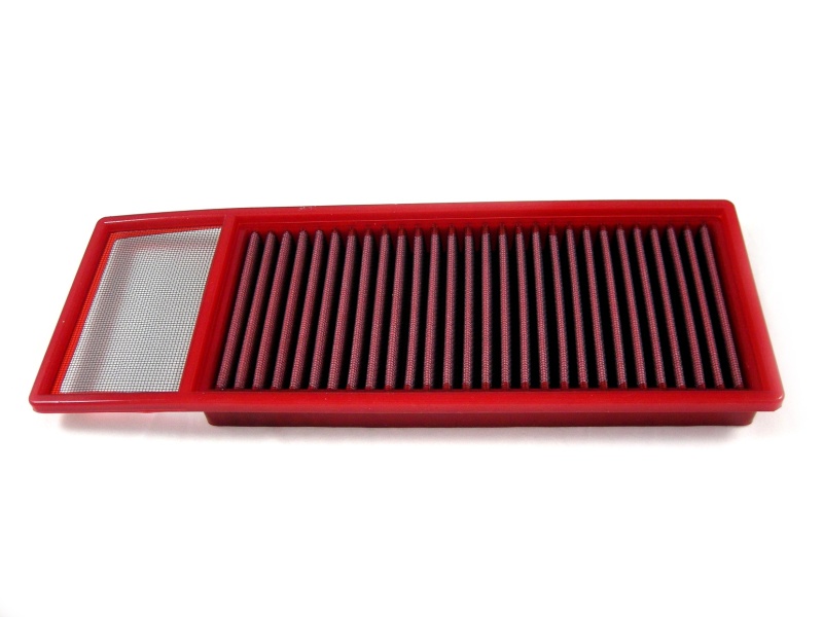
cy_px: 308
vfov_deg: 40.7
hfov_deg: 52.6
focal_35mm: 35
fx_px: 832
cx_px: 412
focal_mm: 5.7
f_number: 2.8
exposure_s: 1/46
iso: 156
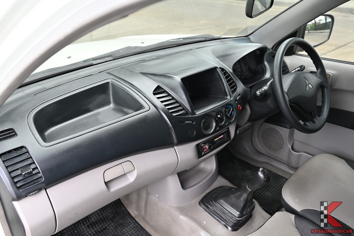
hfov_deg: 62.8
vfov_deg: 44.3
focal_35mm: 30
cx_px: 177
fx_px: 290
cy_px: 118
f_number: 6.7
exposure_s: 1/20
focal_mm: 29.5
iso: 140
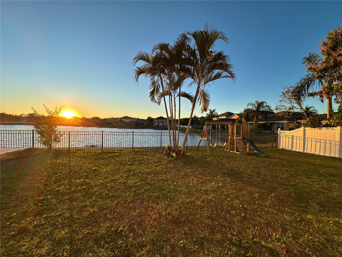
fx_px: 138
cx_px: 171
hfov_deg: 102.1
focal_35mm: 14
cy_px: 128
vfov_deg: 85.7
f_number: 2.2
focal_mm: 2.22
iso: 40
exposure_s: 1/636
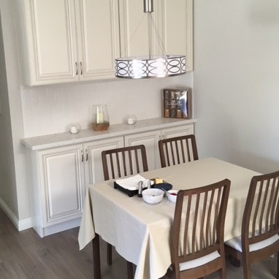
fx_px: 392
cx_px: 124
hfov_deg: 39.1
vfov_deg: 39.0
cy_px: 115
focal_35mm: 43
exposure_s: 1/30
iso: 50
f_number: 2.2
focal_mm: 4.15
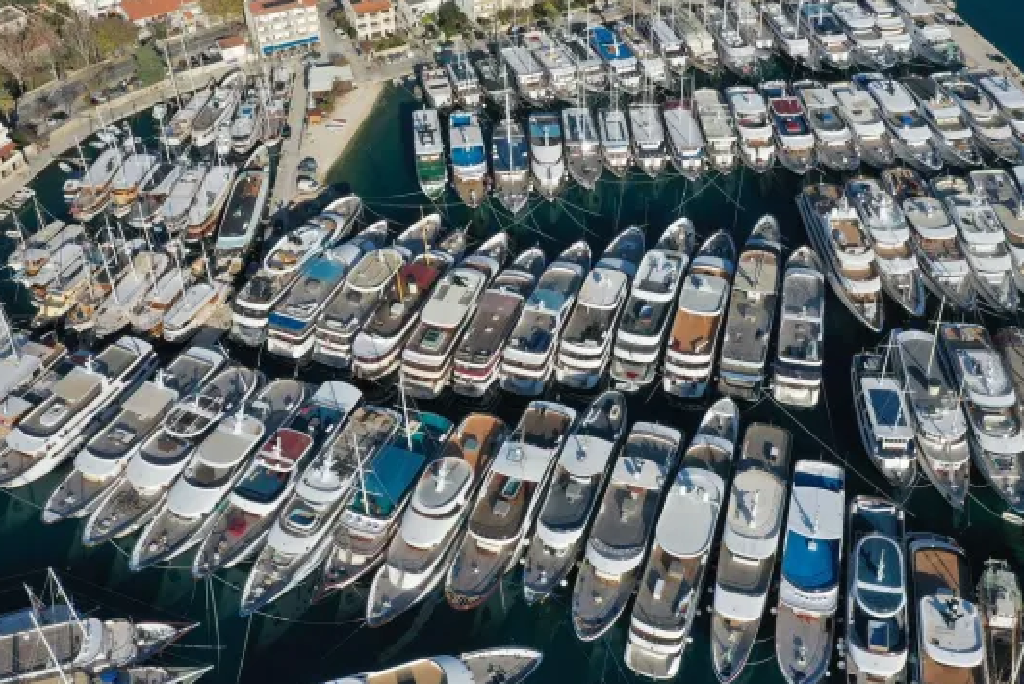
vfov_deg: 33.1
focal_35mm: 40
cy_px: 223
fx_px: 1138
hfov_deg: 48.4
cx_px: 535
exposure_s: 1/800
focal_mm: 10.26
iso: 100
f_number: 5.6
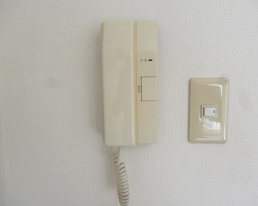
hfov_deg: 58.8
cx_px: 135
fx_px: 229
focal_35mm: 30
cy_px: 102
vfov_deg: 48.5
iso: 320
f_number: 3.1
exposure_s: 1/60
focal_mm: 5
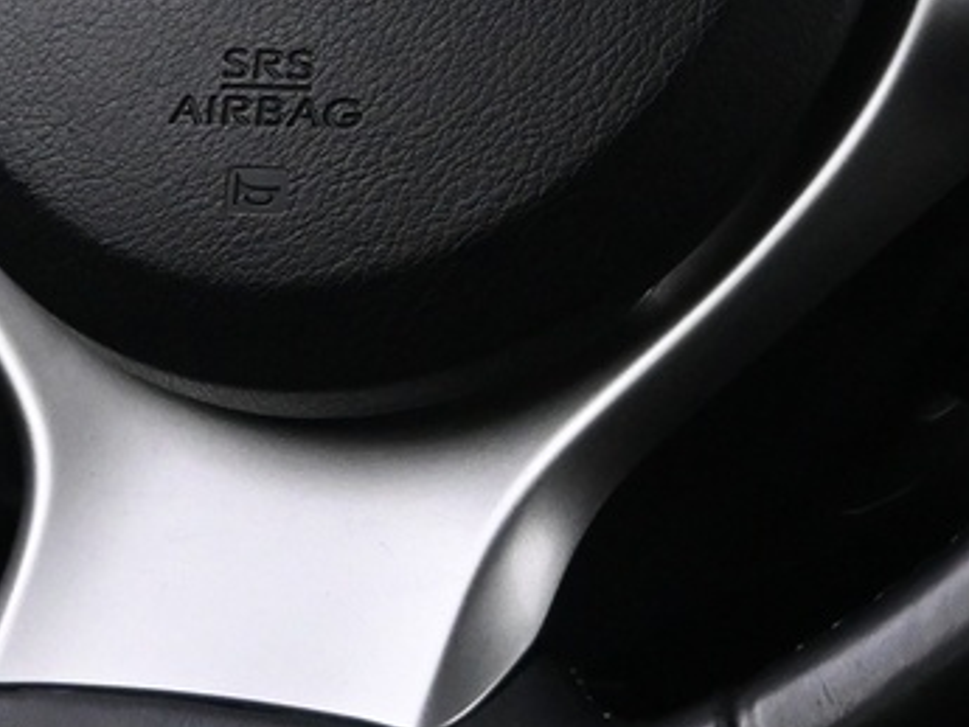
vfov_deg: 9.8
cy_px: -213
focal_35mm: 149
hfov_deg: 13.2
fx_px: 4172
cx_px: 421
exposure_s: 1/30
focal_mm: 22
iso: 2500
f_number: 4
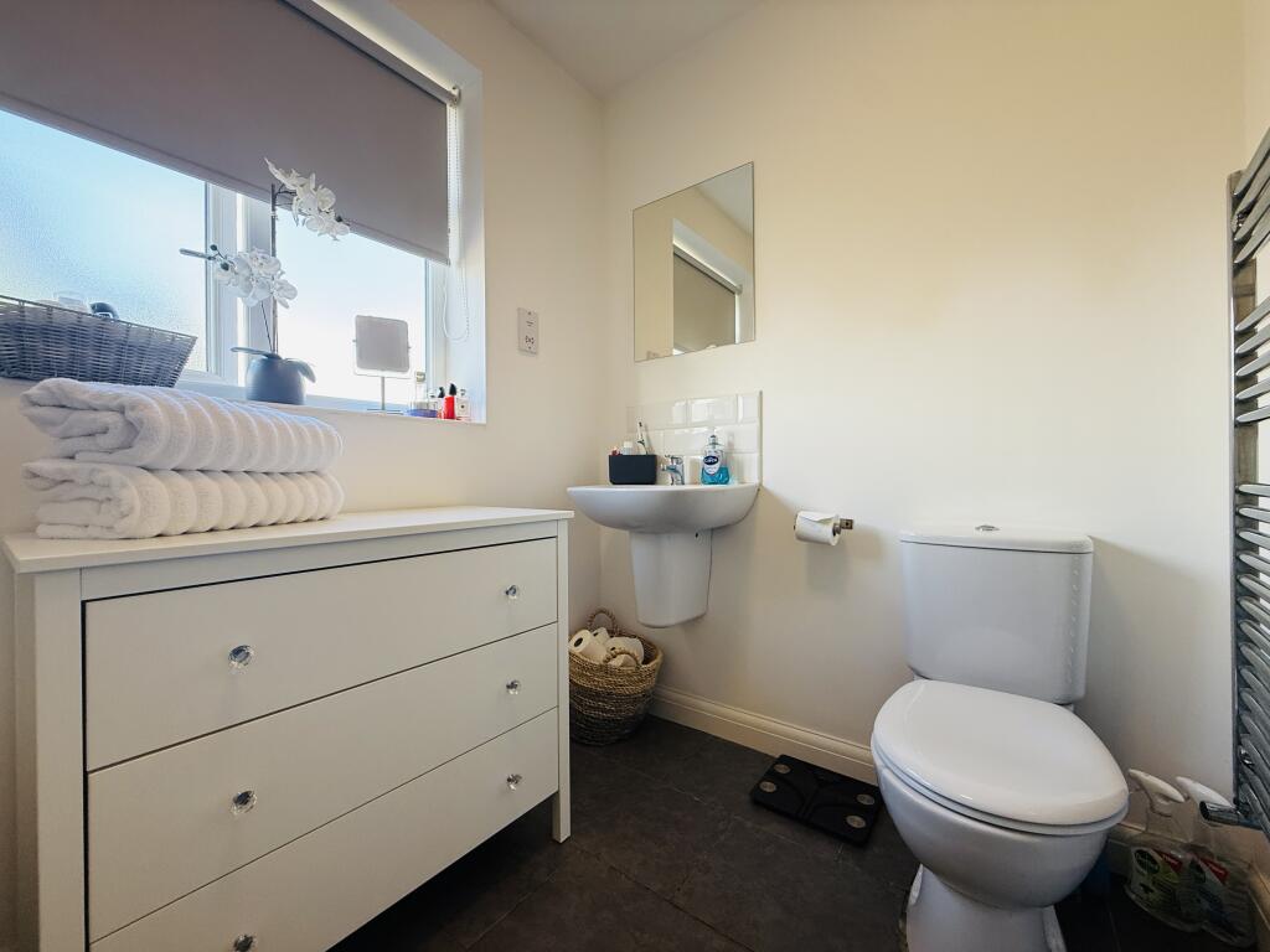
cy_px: 476
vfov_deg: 85.7
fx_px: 514
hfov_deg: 102.1
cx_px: 635
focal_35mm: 14
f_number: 2.2
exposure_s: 1/100
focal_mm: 2.22
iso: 100
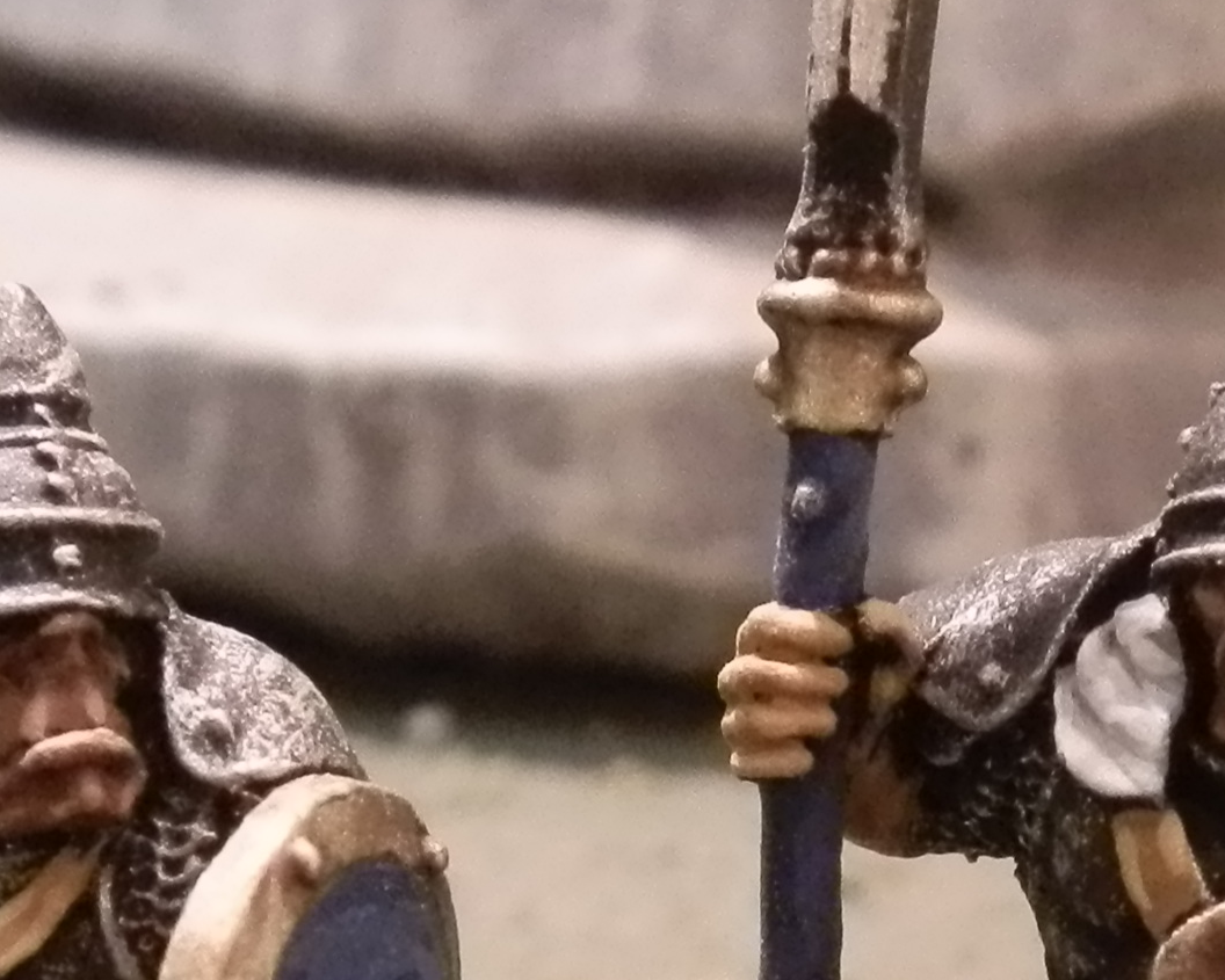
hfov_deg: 17.3
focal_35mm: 111
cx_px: 704
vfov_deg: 13.5
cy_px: 1175
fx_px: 4025
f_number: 3.1
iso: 400
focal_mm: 5
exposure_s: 1/50
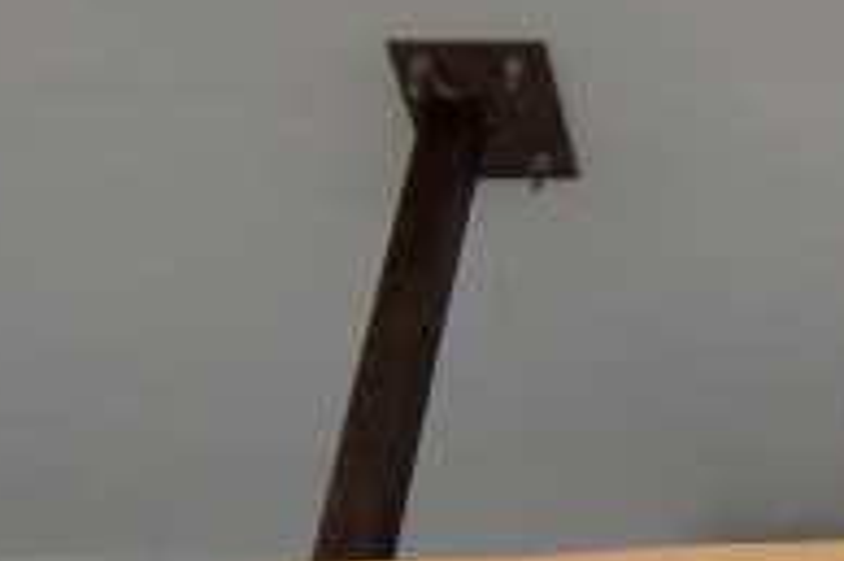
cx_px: 1183
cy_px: 570
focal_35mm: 96
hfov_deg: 19.2
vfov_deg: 14.0
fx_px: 2249
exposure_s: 1/60
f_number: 2.6
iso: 320
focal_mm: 4.9
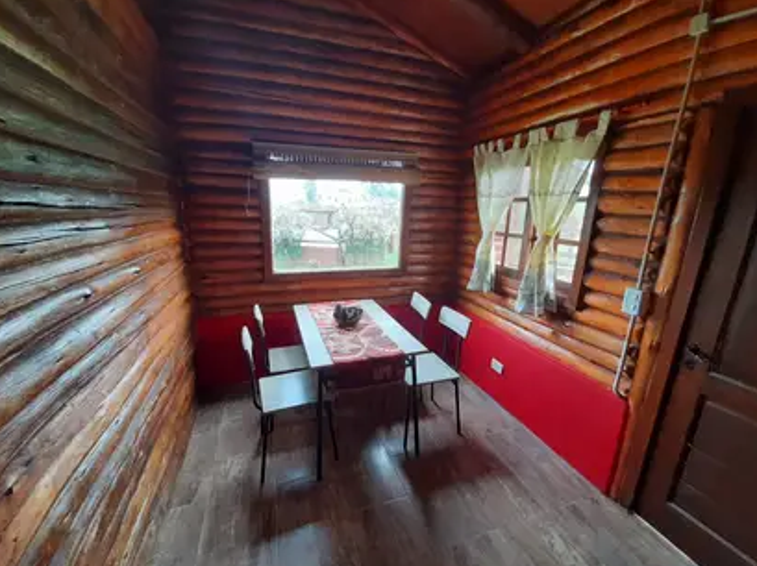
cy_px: 285
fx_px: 306
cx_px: 368
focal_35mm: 14
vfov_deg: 85.6
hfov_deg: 102.1
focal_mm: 1.42
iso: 200
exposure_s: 1/33
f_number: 2.2
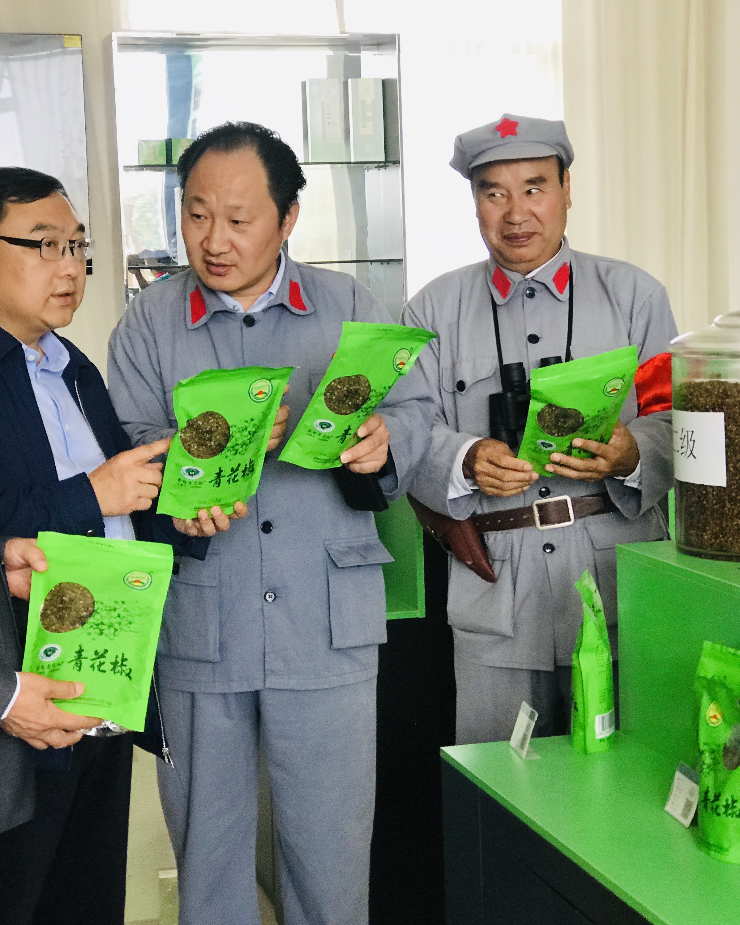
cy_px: 463
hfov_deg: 20.4
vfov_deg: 25.4
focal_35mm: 75
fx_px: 2053
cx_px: 429
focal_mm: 6.6
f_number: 2.8
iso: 80
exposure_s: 1/50
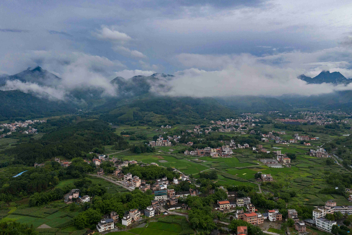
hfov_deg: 65.5
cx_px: 176
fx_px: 274
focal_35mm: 28
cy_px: 118
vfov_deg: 46.4
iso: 100
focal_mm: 10.26
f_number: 5.6
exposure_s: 1/200
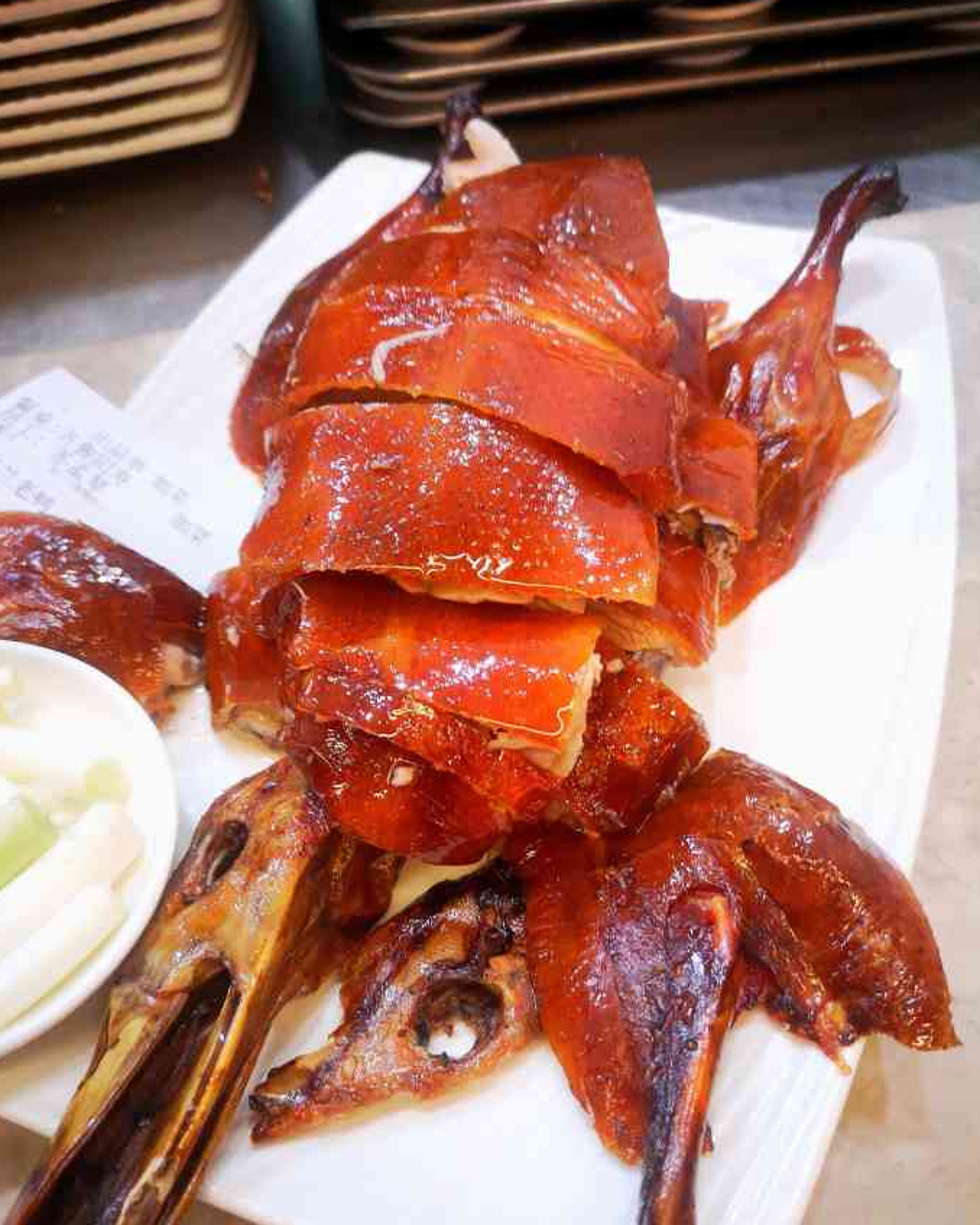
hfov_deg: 50.0
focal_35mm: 29
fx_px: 1052
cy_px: 631
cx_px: 477
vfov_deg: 60.4
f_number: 1.8
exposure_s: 1/33.3
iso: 400
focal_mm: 5.58
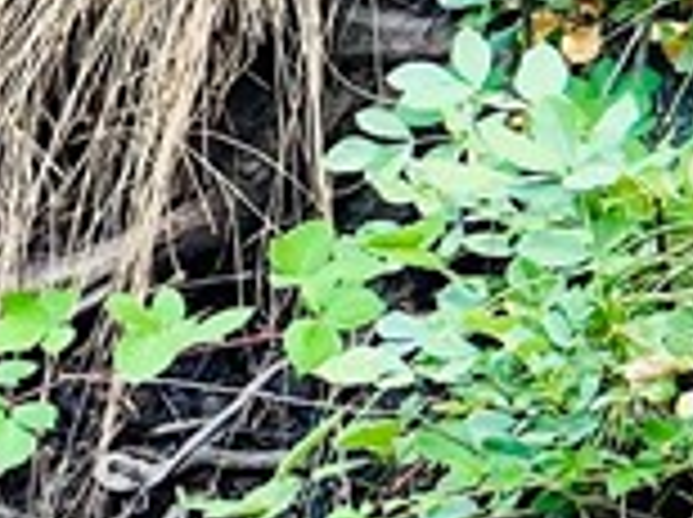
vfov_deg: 8.5
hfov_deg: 9.2
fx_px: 3458
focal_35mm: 173
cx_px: -1372
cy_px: 581
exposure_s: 1/121
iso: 100
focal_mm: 5.7
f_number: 1.5
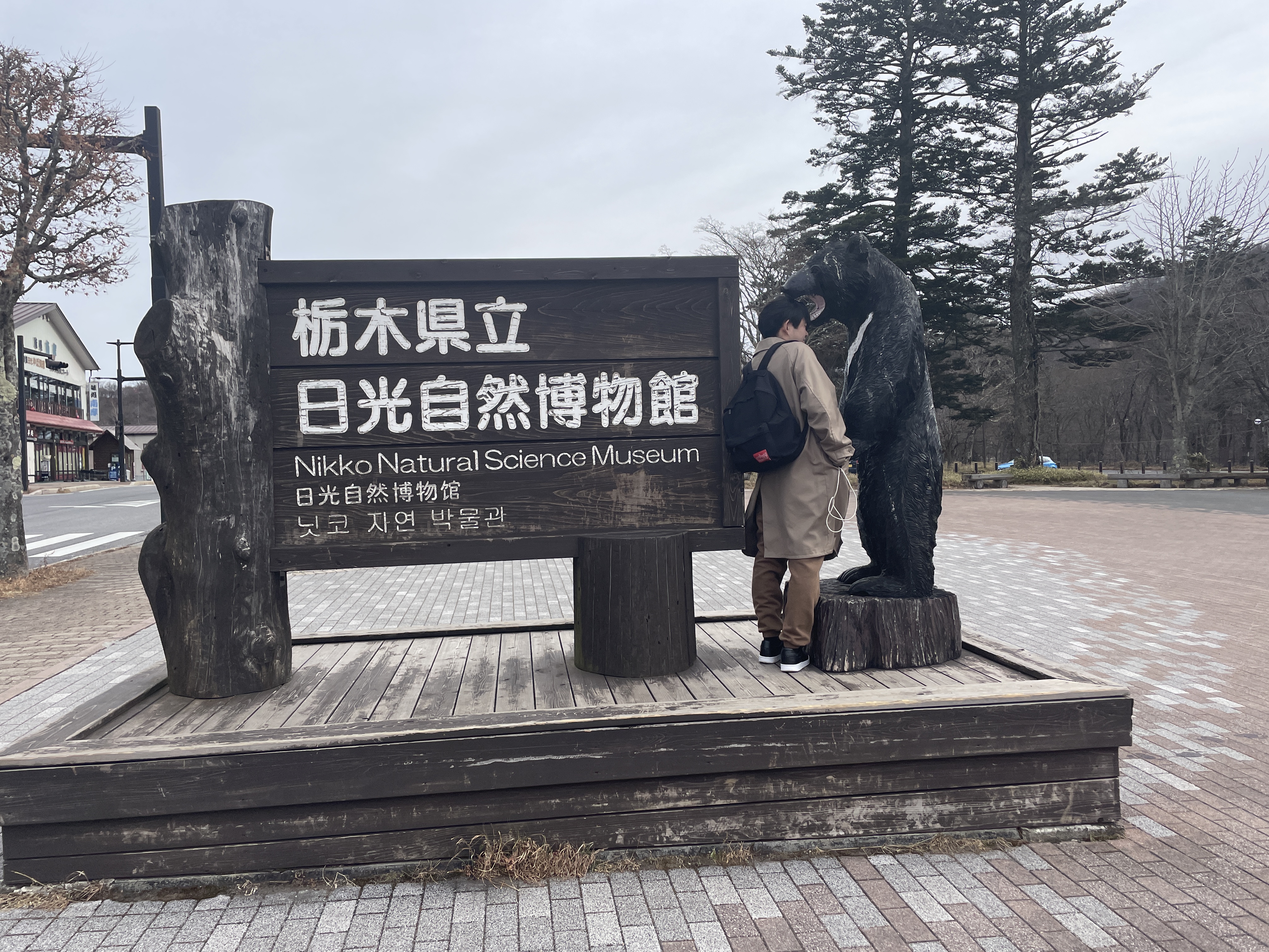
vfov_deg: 53.1
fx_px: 953
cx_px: 634
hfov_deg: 67.3
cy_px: 476
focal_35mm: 26
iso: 32
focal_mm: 4.2
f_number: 1.6
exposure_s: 1/2304
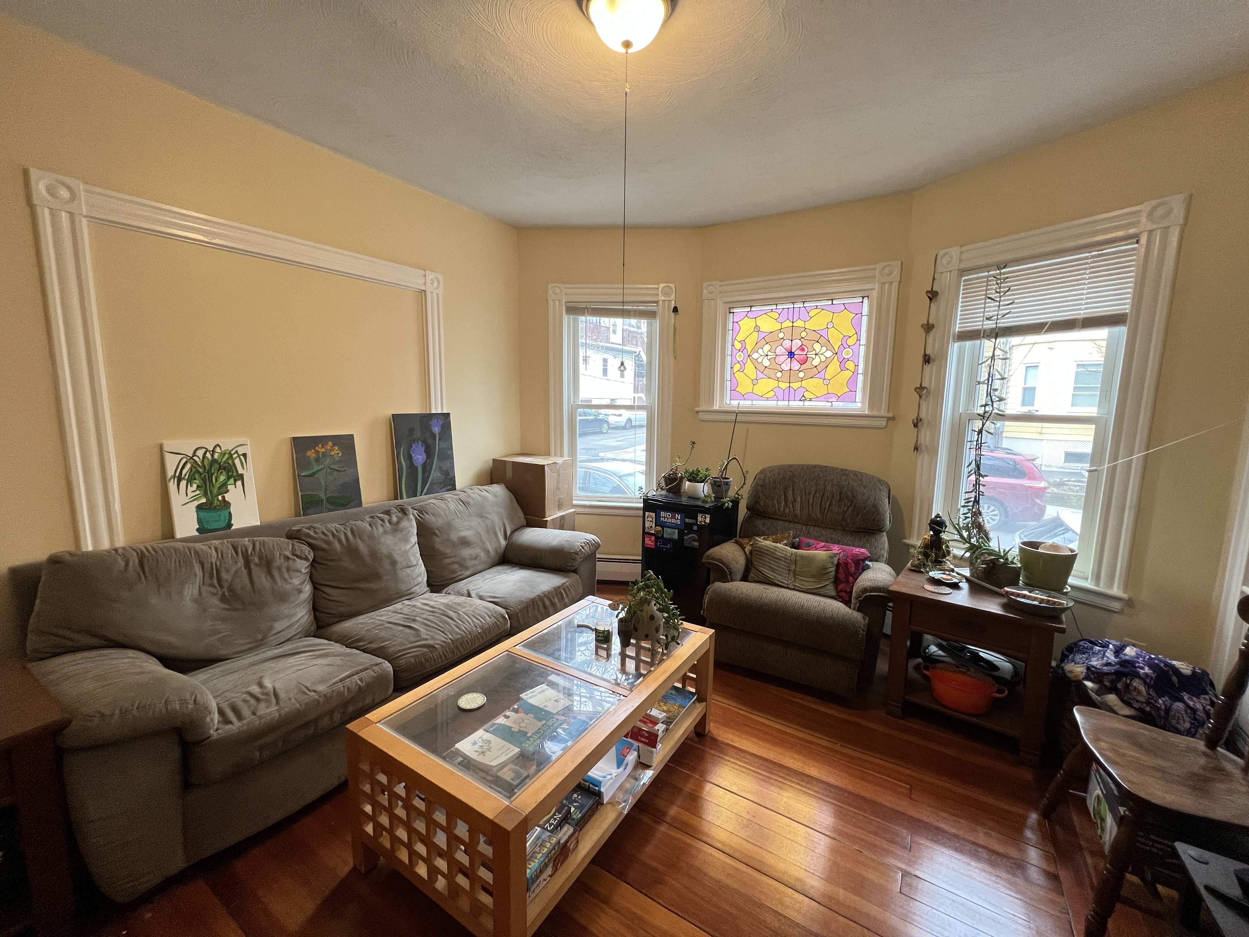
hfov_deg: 106.2
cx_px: 624
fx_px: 469
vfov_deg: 89.9
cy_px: 468
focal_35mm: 13
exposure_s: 1/60
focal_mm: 1.57
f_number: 1.8
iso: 200
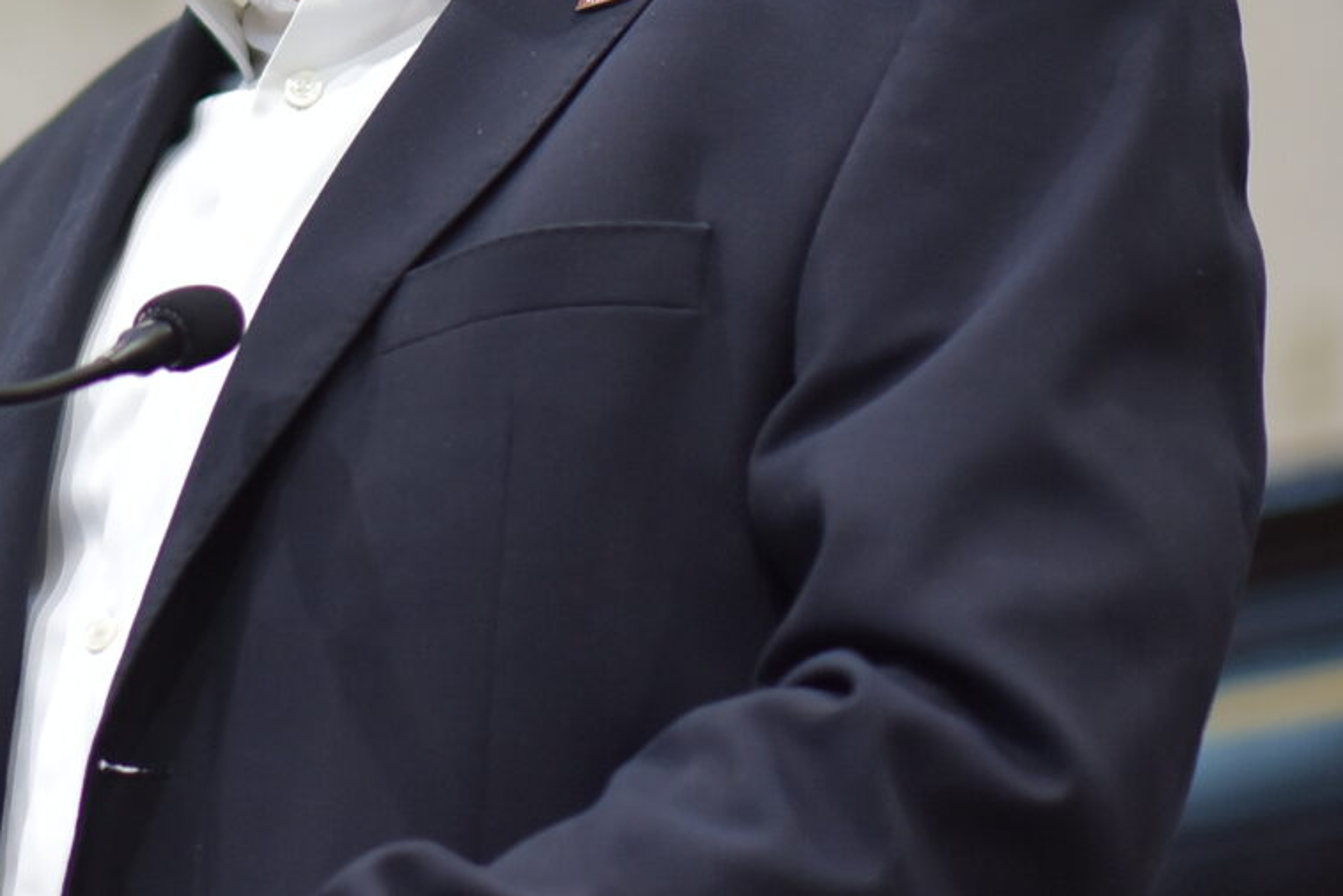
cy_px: -390
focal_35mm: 287
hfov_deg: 7.2
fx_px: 10710
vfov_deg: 4.8
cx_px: 216
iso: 560
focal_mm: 85
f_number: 1.8
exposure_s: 1/180
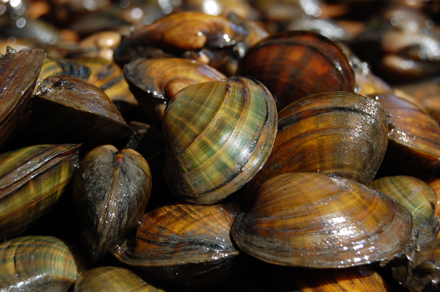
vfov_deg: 16.5
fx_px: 1007
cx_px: 220
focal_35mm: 82
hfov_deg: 24.6
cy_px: 146
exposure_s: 1/200
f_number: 8
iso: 200
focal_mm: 55
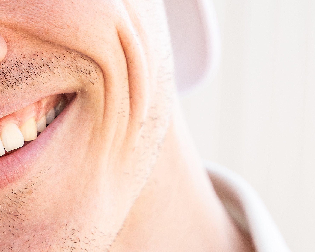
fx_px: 2834
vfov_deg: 5.1
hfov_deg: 6.3
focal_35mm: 304
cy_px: 260
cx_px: -36
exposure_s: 1/250
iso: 100
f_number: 2.8
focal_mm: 70
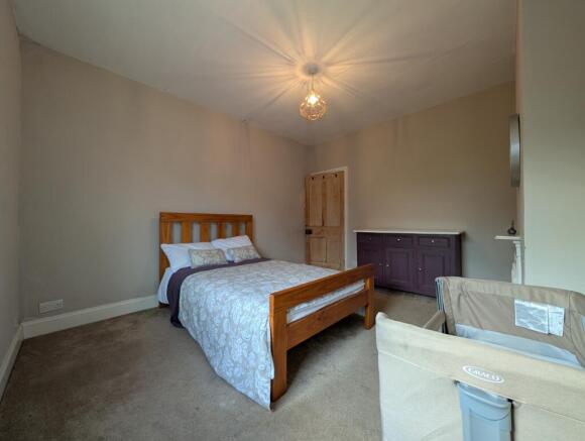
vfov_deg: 94.7
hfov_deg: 110.4
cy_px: 220
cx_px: 292
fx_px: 203
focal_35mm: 12
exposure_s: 1/41.1
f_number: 1.7
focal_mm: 2.02
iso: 50
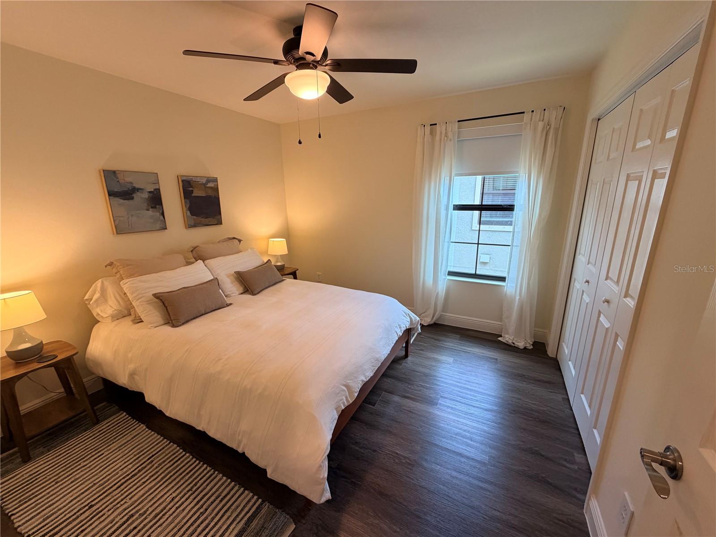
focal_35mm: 14
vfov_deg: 85.7
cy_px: 268
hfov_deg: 102.1
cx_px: 358
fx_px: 290
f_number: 2.2
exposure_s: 1/120
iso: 200
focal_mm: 2.22
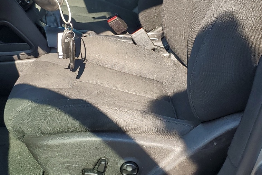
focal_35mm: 57
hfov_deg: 34.8
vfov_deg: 23.5
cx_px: 94
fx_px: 415
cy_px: 43
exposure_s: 1/556
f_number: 1.5
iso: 50
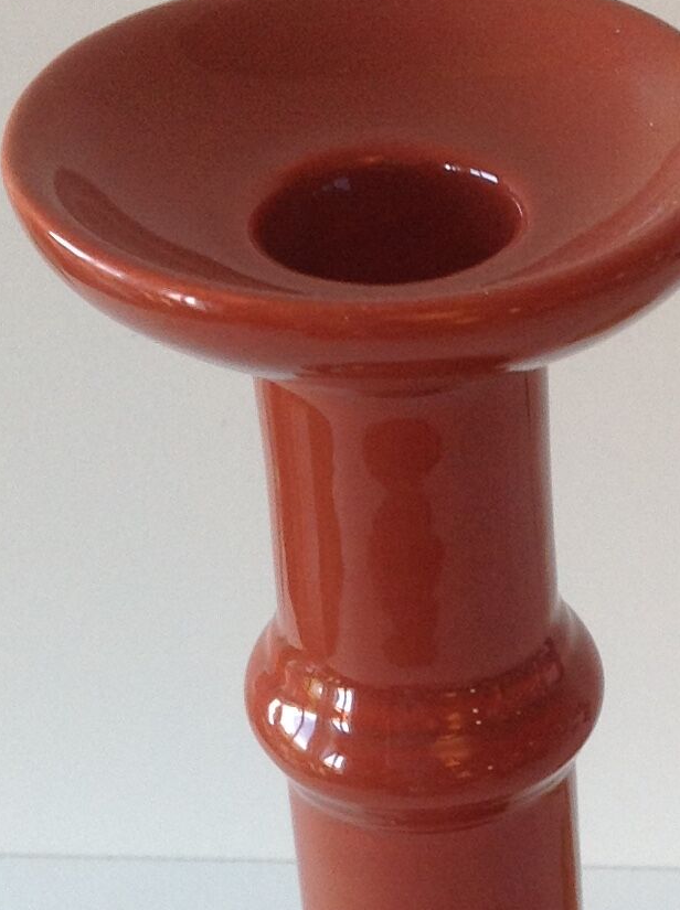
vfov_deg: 17.4
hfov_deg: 13.3
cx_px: 656
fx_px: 2889
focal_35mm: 110
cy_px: 936
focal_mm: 4.28
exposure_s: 1/33
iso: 64
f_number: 2.4
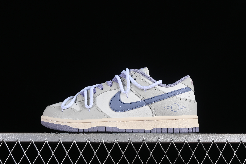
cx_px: 123
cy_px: 82
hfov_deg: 27.0
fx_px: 512
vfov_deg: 18.2
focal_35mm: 75
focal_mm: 50
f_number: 8
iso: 160
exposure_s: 1/80
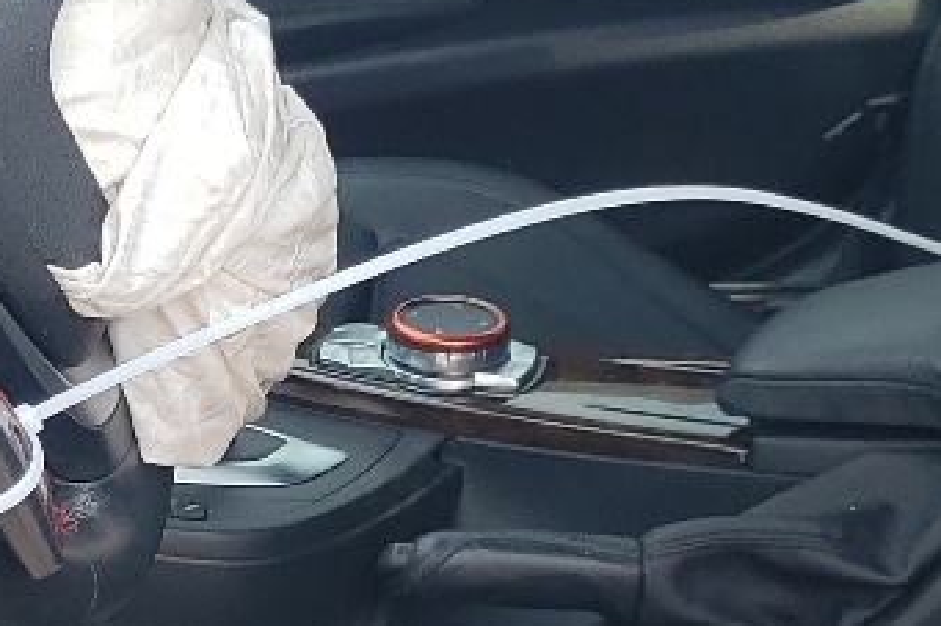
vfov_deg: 10.8
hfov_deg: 16.1
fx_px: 3318
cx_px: 246
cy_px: 378
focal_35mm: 127
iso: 50
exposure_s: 1/455
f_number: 1.5
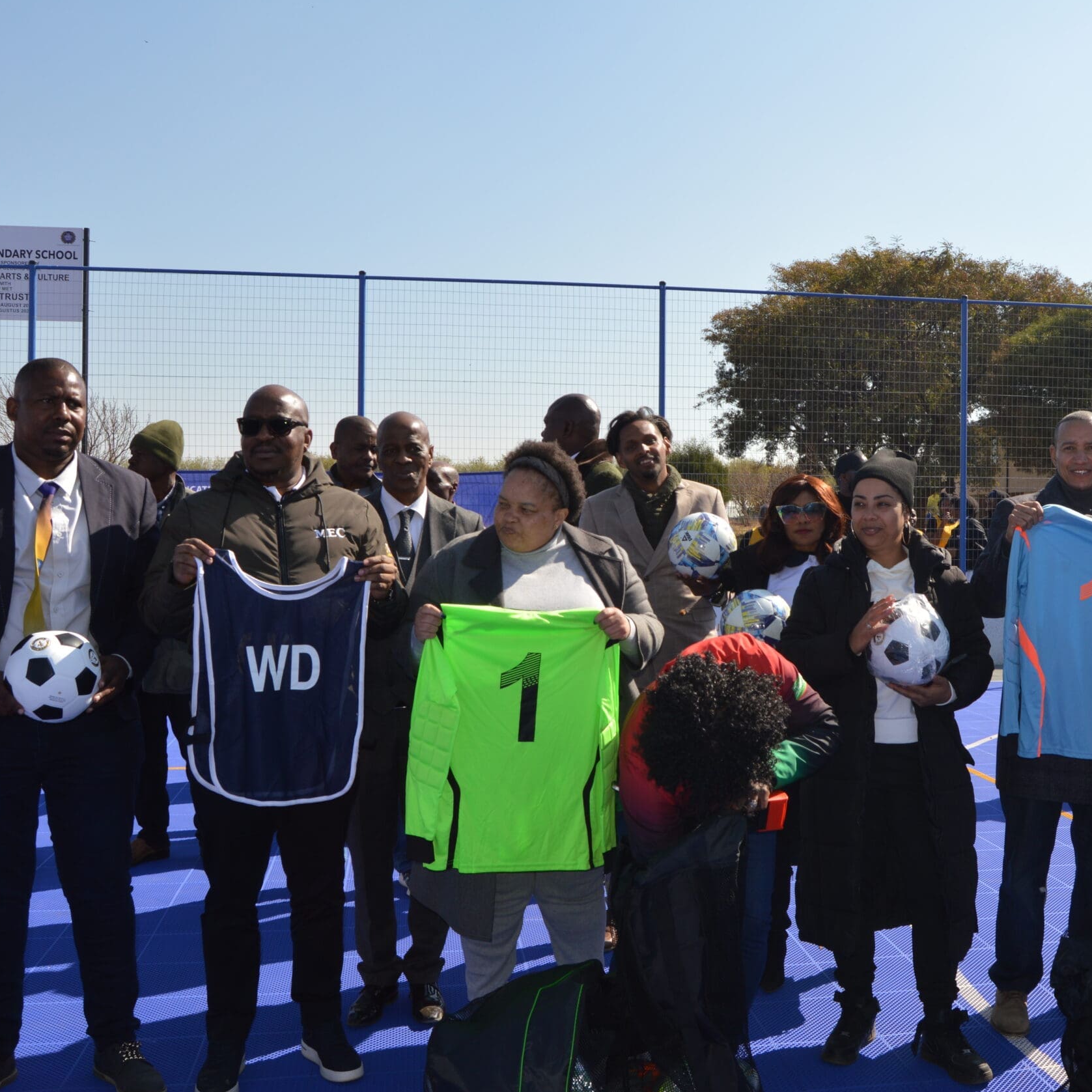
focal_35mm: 35
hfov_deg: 46.8
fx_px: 1249
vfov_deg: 47.2
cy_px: 546
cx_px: 688
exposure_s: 1/200
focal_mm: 18
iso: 100
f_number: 9
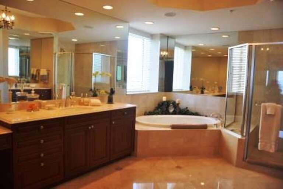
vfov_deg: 47.9
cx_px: 142
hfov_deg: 67.4
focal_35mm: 27
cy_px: 94
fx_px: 212
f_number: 4
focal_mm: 18
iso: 400
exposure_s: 1/60
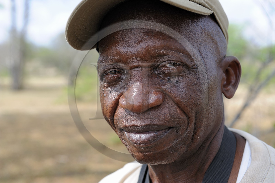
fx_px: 458
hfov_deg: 33.4
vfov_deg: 22.6
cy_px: 92
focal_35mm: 60
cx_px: 138
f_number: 5
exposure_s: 1/320
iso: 200
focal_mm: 60
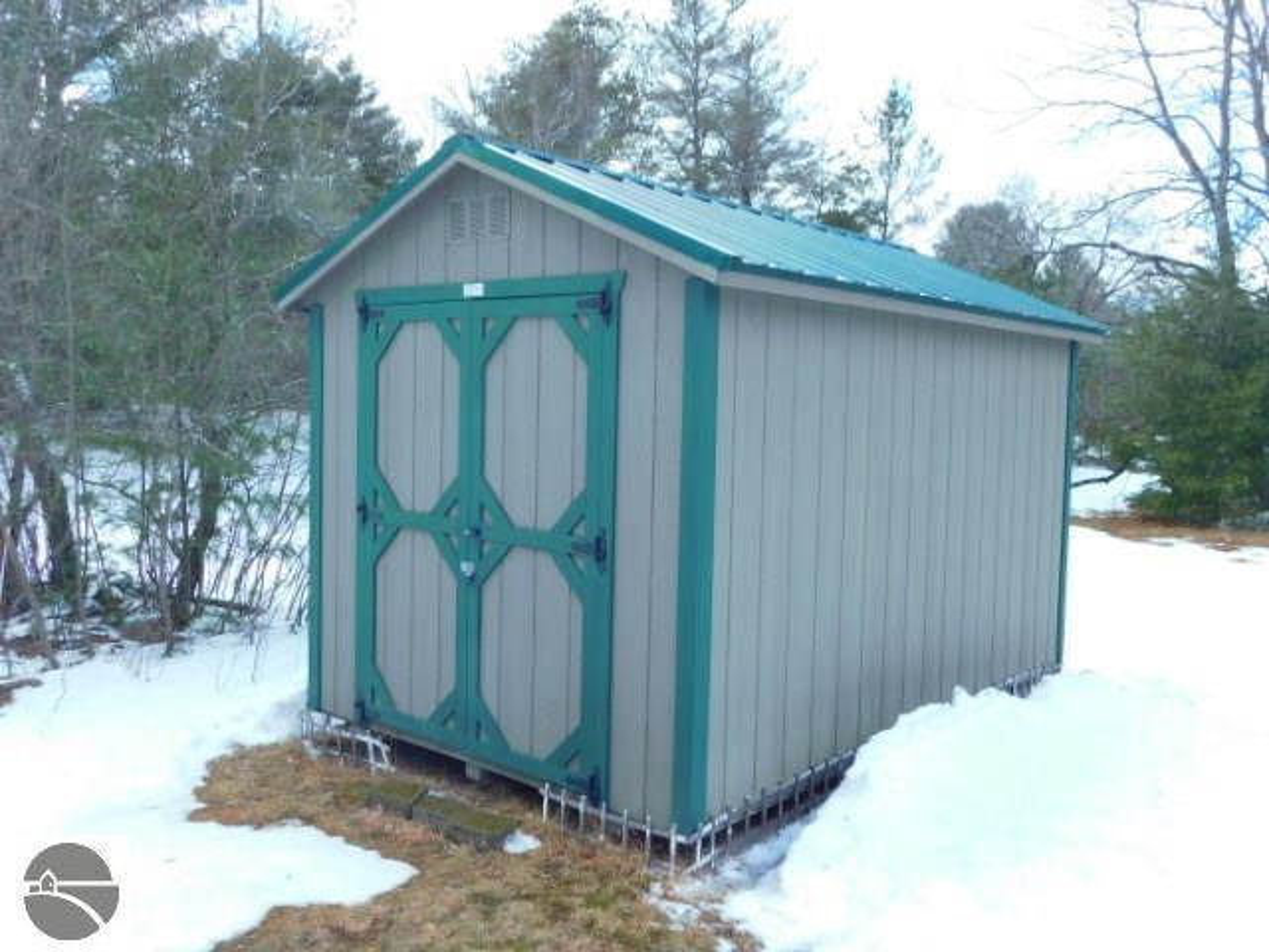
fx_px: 1100
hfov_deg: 60.0
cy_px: 476
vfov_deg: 46.8
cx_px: 634
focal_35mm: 30
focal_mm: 5.3
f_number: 3.2
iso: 125
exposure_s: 1/400
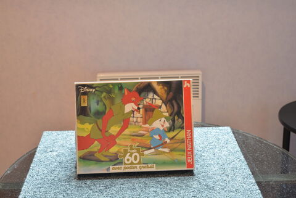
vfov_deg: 19.5
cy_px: 99
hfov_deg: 28.8
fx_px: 576
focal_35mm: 70
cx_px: 148
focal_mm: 70
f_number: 14
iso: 200
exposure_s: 1
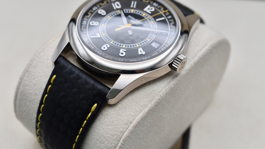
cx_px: 133
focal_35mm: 76
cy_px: 86
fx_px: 534
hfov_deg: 27.9
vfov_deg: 15.9
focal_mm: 48
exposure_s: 1/125
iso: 400
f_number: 7.1
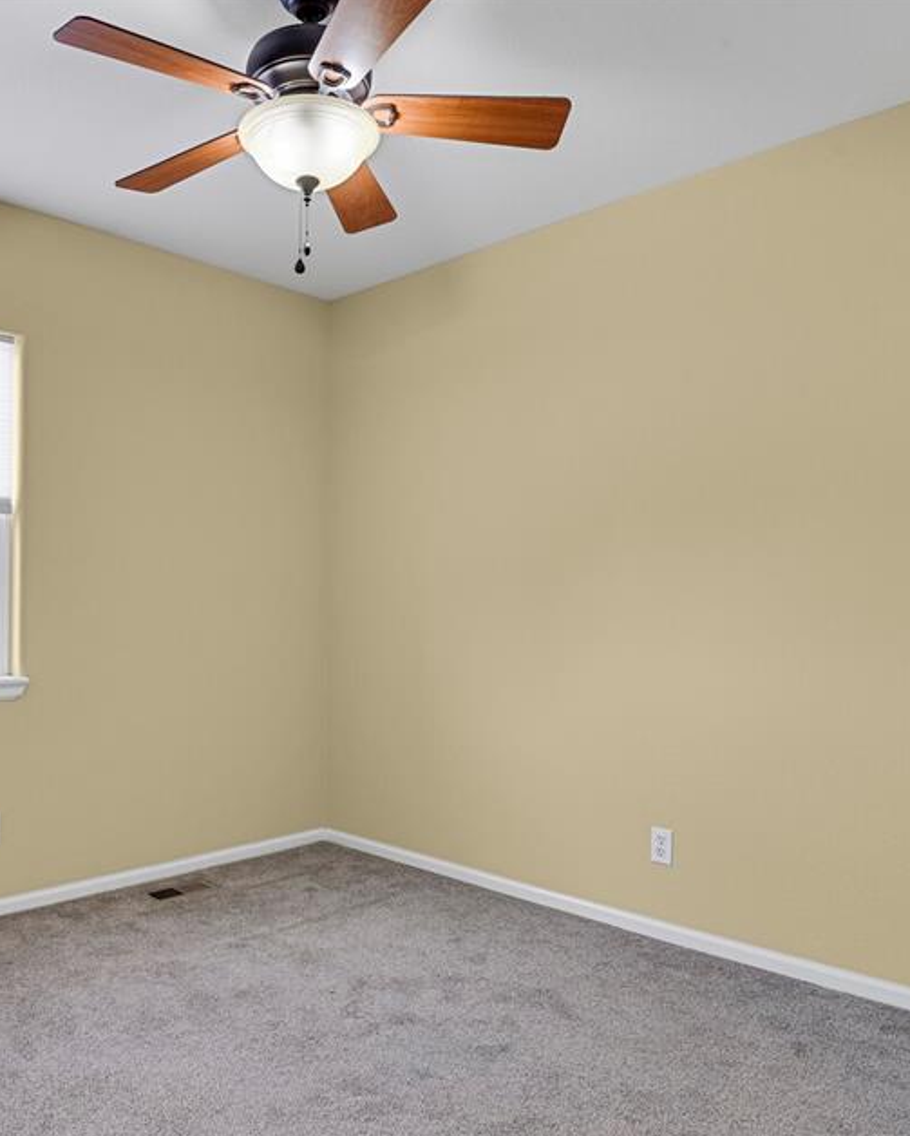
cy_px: 610
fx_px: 875
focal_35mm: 26
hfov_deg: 53.7
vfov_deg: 65.9
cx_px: 289
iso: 250
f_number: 8
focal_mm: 17
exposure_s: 1.6
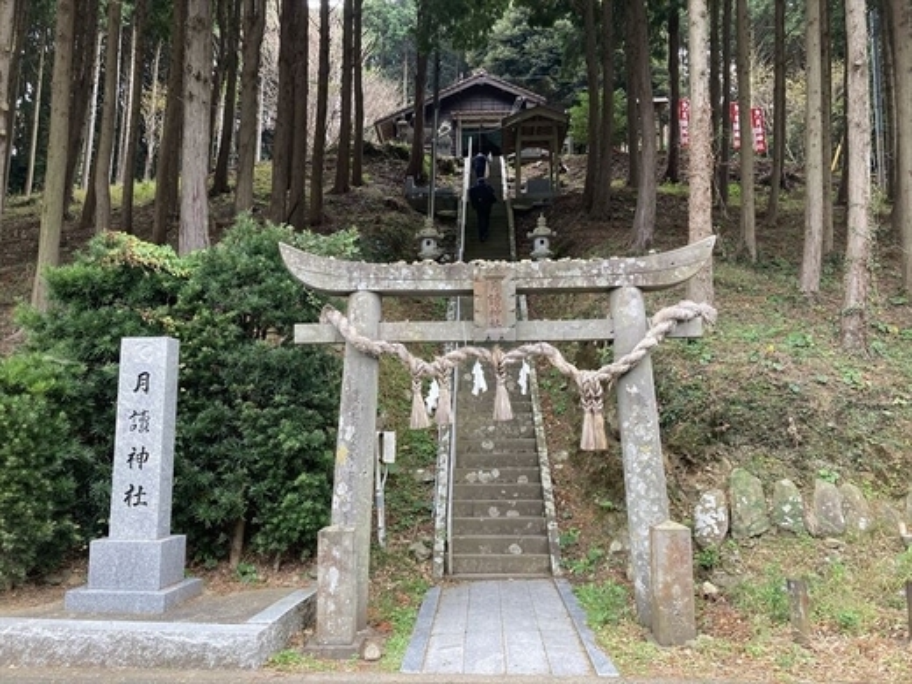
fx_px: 738
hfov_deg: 63.4
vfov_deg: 49.7
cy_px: 342
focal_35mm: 28
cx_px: 456
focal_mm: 3.99
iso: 40
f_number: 1.8
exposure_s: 1/121
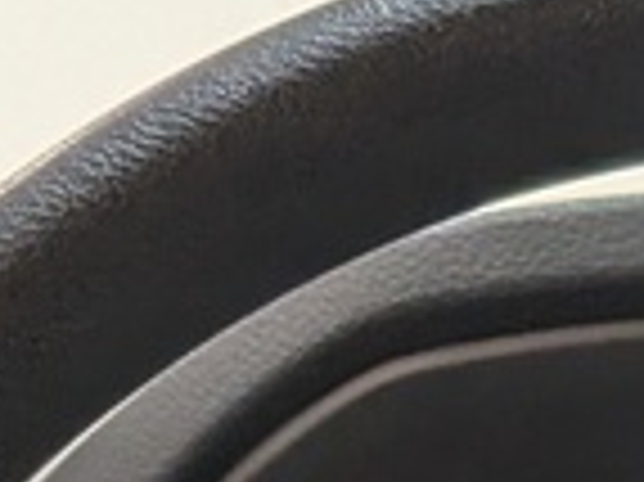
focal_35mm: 172
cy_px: 1347
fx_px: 3197
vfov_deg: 7.7
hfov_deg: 11.2
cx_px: 829
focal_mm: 4.53
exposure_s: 1/100
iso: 186
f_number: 1.7
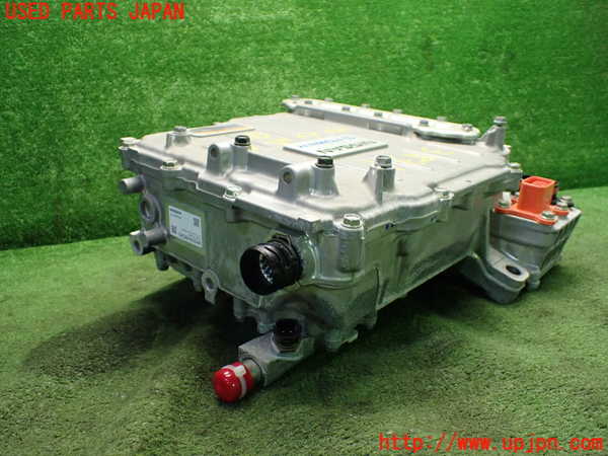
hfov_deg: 60.0
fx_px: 527
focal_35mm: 30
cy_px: 228
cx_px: 304
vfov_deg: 46.8
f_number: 2.3
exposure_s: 1/100
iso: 800
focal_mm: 5.4
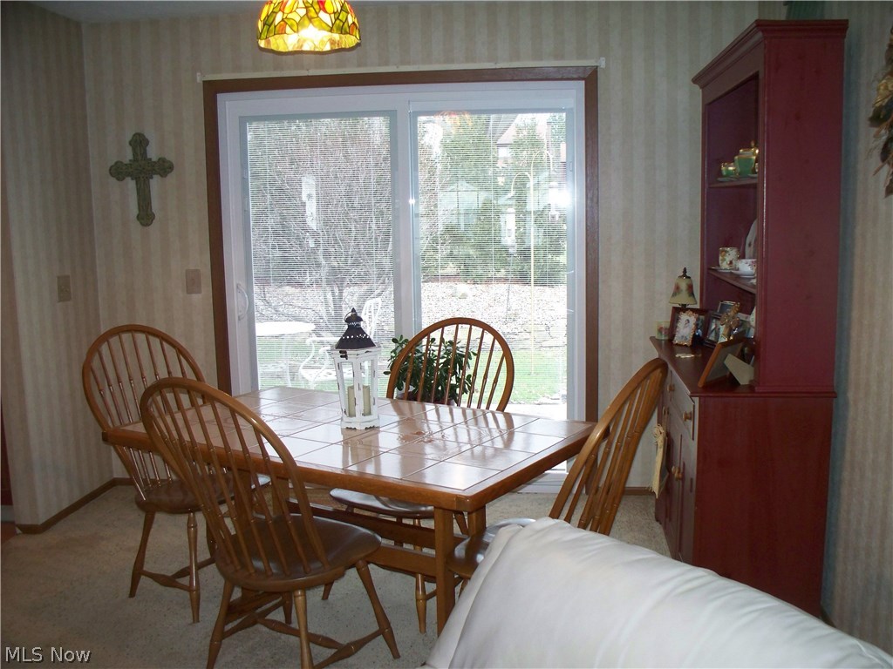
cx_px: 446
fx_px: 929
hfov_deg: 51.4
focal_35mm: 36
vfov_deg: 39.7
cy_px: 334
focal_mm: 7.54
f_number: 2.8
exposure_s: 1/30
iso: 200
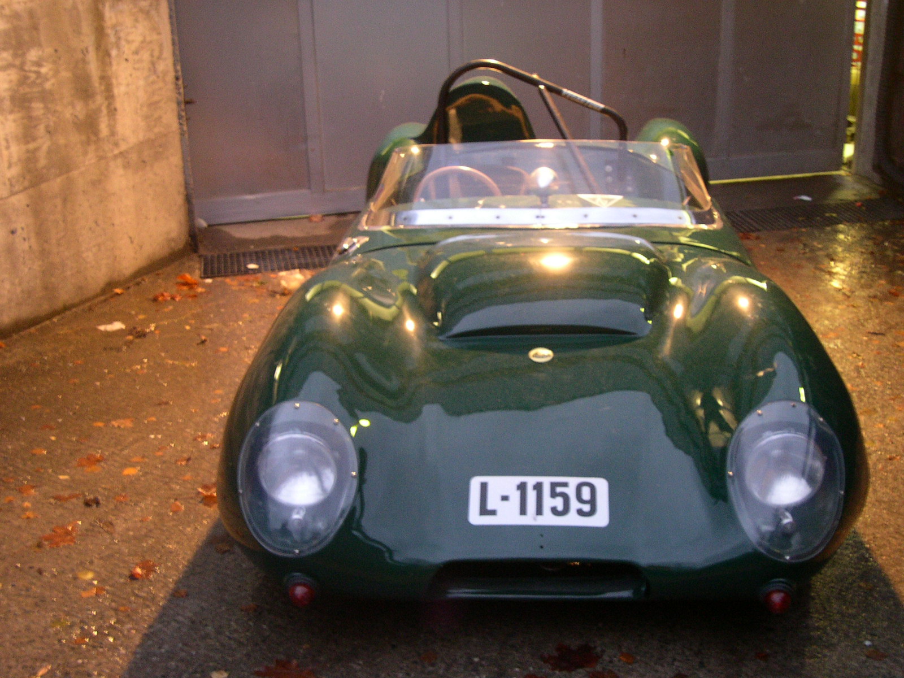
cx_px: 452
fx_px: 1097
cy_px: 339
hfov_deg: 44.8
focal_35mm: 42
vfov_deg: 34.3
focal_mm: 9
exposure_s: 1/4.1
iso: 400
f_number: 2.9
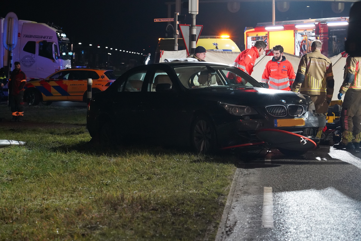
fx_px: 1033
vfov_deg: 13.3
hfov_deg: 19.8
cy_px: 120
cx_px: 180
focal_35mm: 103
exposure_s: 1/60
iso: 8000
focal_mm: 103
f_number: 6.3
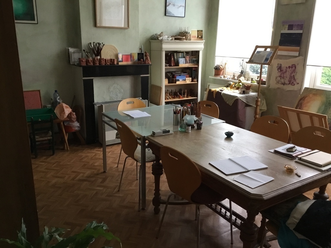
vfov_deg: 45.4
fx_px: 296
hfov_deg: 58.4
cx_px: 166
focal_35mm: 31
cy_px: 124
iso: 160
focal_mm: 3.3
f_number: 2.4
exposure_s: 1/33
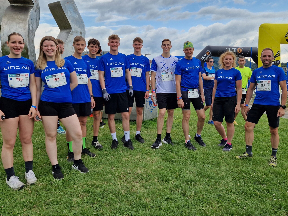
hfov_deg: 61.6
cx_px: 151
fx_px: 241
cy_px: 85
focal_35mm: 29
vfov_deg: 47.9
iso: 50
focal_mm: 5.4
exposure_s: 1/1164
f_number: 1.8
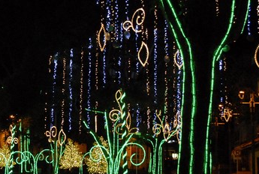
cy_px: 87
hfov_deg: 28.9
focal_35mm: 68
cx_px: 47
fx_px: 490
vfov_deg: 20.1
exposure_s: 1/50
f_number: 4.5
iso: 1250
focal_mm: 18
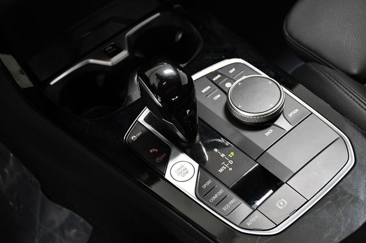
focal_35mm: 57
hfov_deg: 35.1
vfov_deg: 23.8
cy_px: 122
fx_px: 579
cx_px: 183
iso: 2500
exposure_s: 1/125
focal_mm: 38
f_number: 5.6
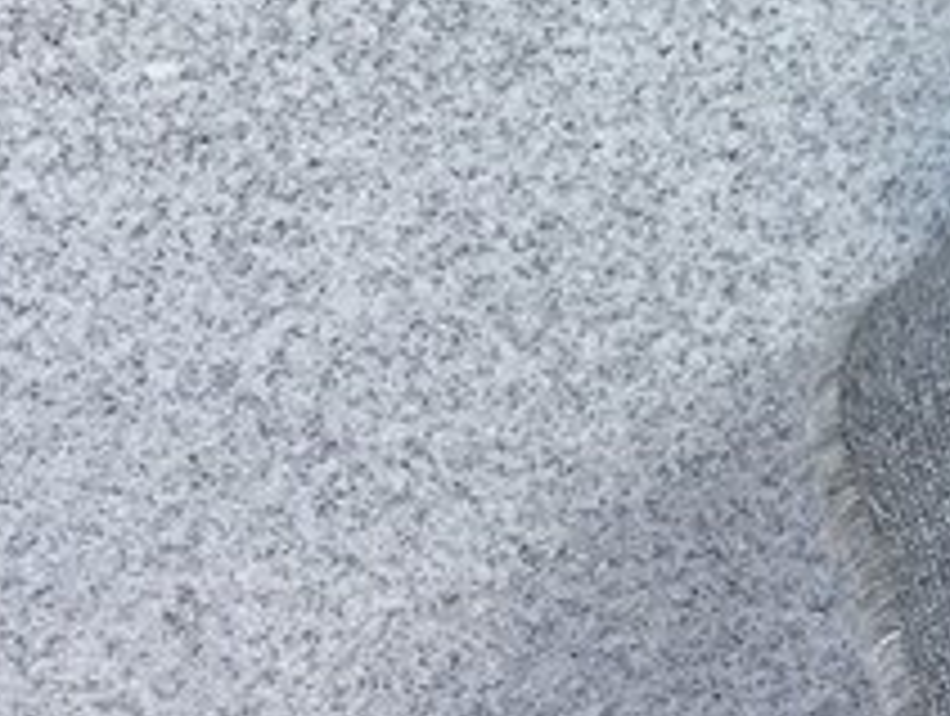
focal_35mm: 132
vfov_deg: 10.8
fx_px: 3629
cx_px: 1454
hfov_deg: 13.9
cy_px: -403
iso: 25
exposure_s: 1/210
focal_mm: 3.3
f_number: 2.4
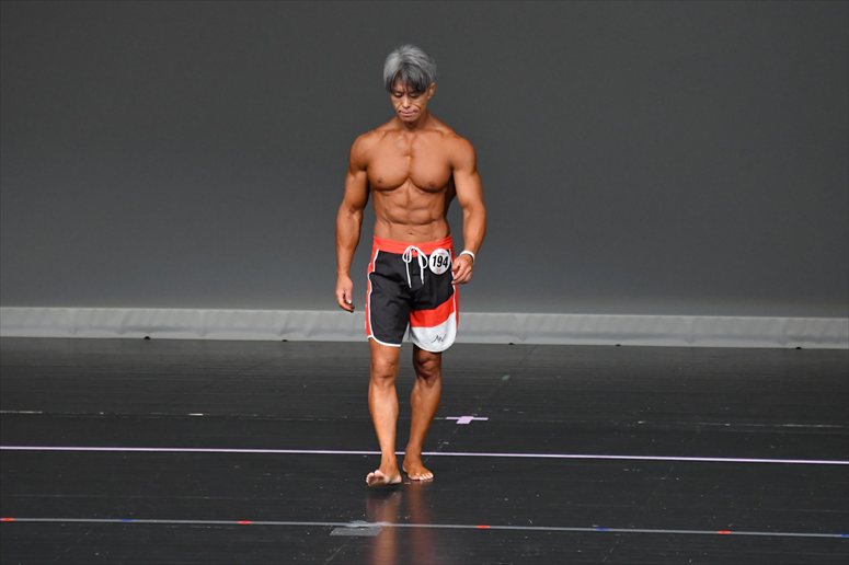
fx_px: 8132
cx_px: 424
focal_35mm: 345
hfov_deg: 6.0
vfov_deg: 4.0
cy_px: 282
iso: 4000
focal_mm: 230
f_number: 5.6
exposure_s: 1/400
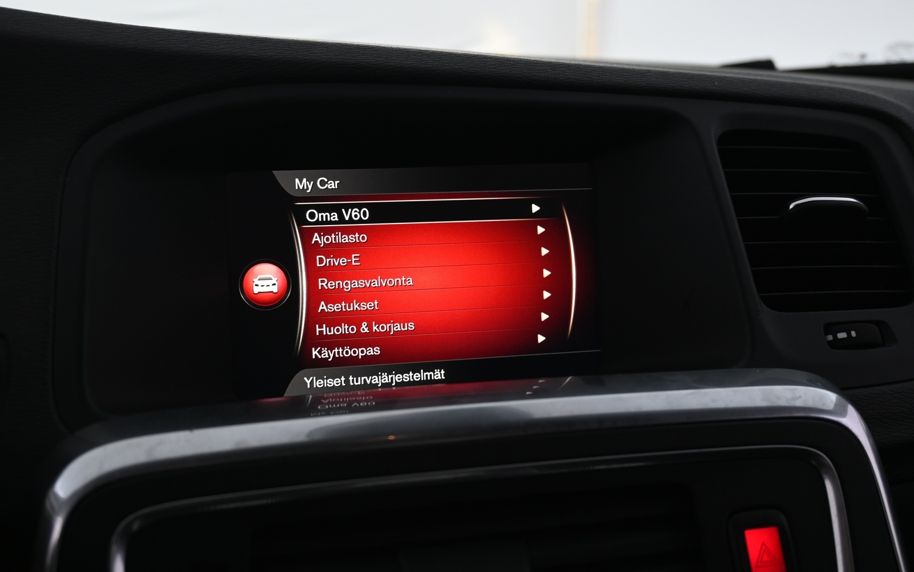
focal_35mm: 33
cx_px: 459
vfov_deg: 38.0
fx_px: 829
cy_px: 273
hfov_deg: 57.8
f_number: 4
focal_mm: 21.5
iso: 500
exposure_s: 1/30
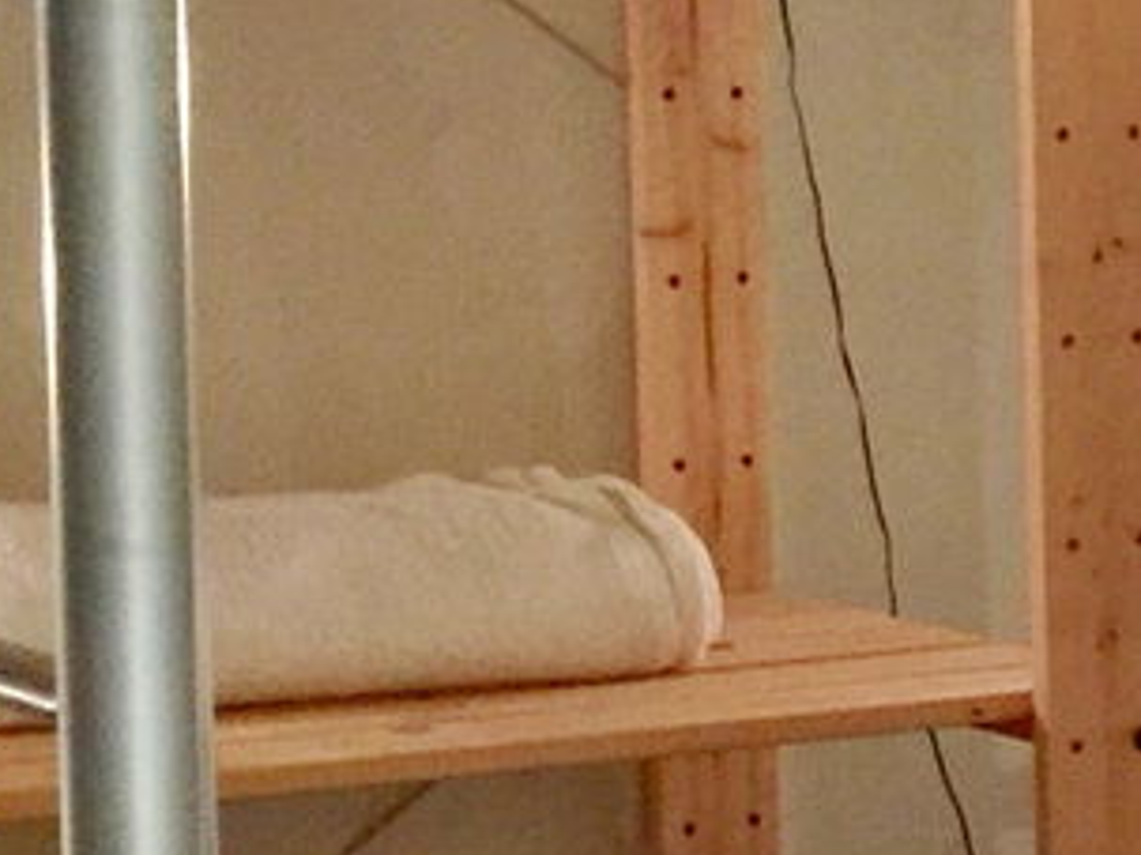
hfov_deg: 11.2
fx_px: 5041
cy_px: 597
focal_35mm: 153
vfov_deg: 9.7
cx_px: 2538
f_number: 2.2
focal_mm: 4.15
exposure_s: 1/15
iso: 125
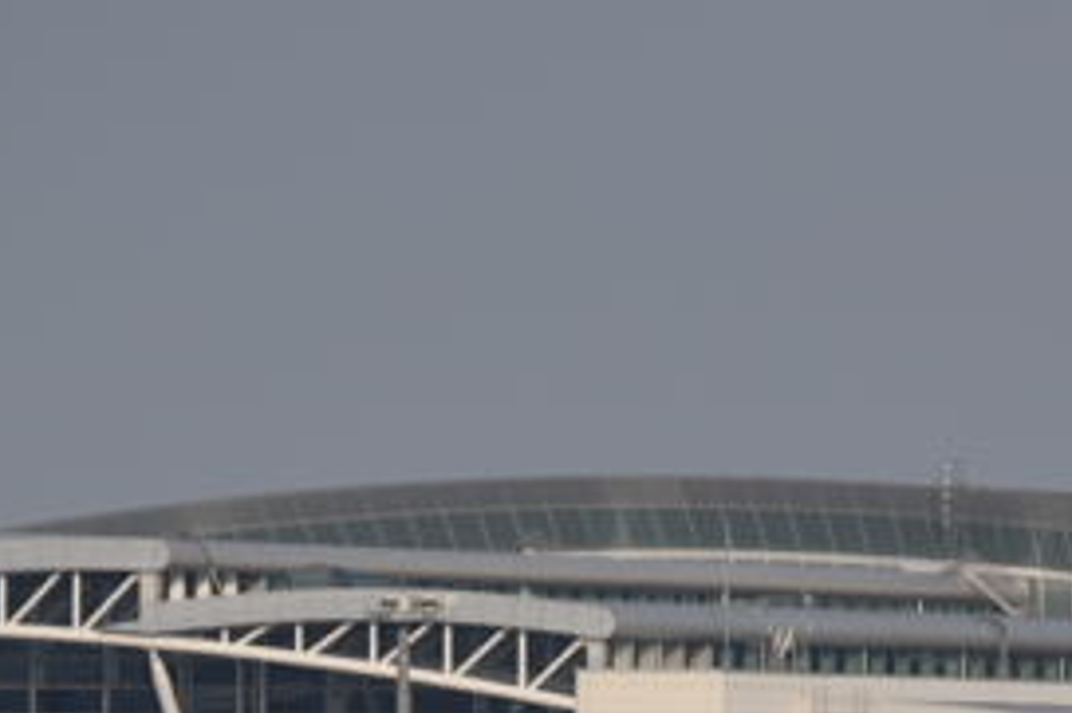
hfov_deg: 1.4
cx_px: 642
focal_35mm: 1508
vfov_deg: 0.9
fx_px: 44876
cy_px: 1058
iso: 200
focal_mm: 400
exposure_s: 1/1250
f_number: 6
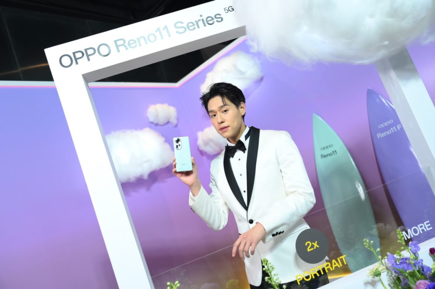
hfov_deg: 61.1
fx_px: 368
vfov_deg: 42.9
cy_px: 144
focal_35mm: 30
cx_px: 218
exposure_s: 1/125
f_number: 2.8
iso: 400
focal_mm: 30.5
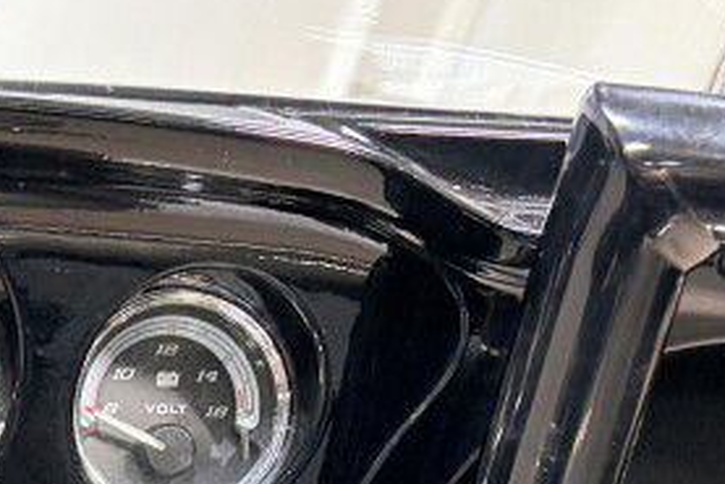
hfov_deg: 17.7
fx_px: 2095
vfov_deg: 12.4
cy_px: 777
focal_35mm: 104
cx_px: -336
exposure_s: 1/60
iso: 64
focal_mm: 5.96
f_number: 1.6
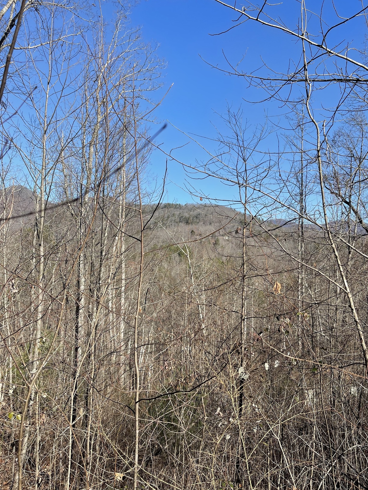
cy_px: 247
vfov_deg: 56.8
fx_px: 454
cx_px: 215
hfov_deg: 44.0
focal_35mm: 32
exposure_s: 1/2247
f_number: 1.6
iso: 32
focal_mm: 5.1
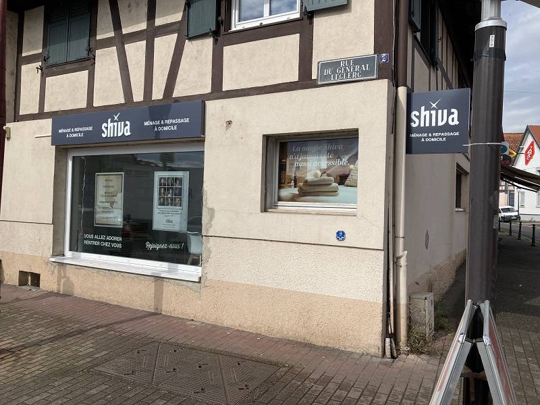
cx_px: 270
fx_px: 437
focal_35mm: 28
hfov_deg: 63.4
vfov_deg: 49.7
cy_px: 202
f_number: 1.8
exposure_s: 1/3690
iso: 25
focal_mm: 3.99
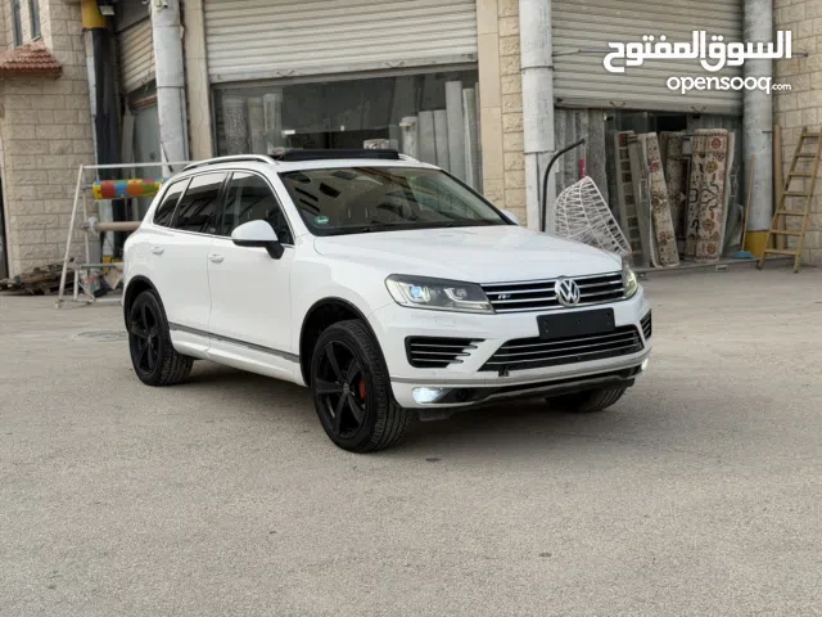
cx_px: 411
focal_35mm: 48
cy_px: 308
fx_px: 1140
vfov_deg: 30.3
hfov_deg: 39.7
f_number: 1.78
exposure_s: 1/1931
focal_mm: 6.76
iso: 64
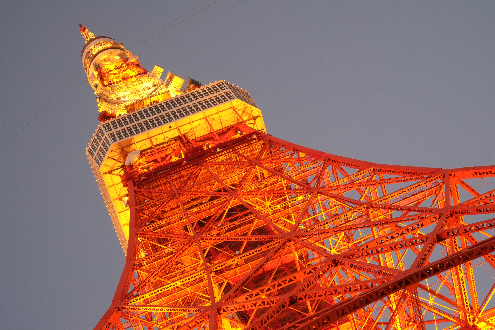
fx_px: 729
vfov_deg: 25.5
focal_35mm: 53
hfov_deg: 37.5
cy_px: 165
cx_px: 248
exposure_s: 1/20
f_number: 11
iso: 3200
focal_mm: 35
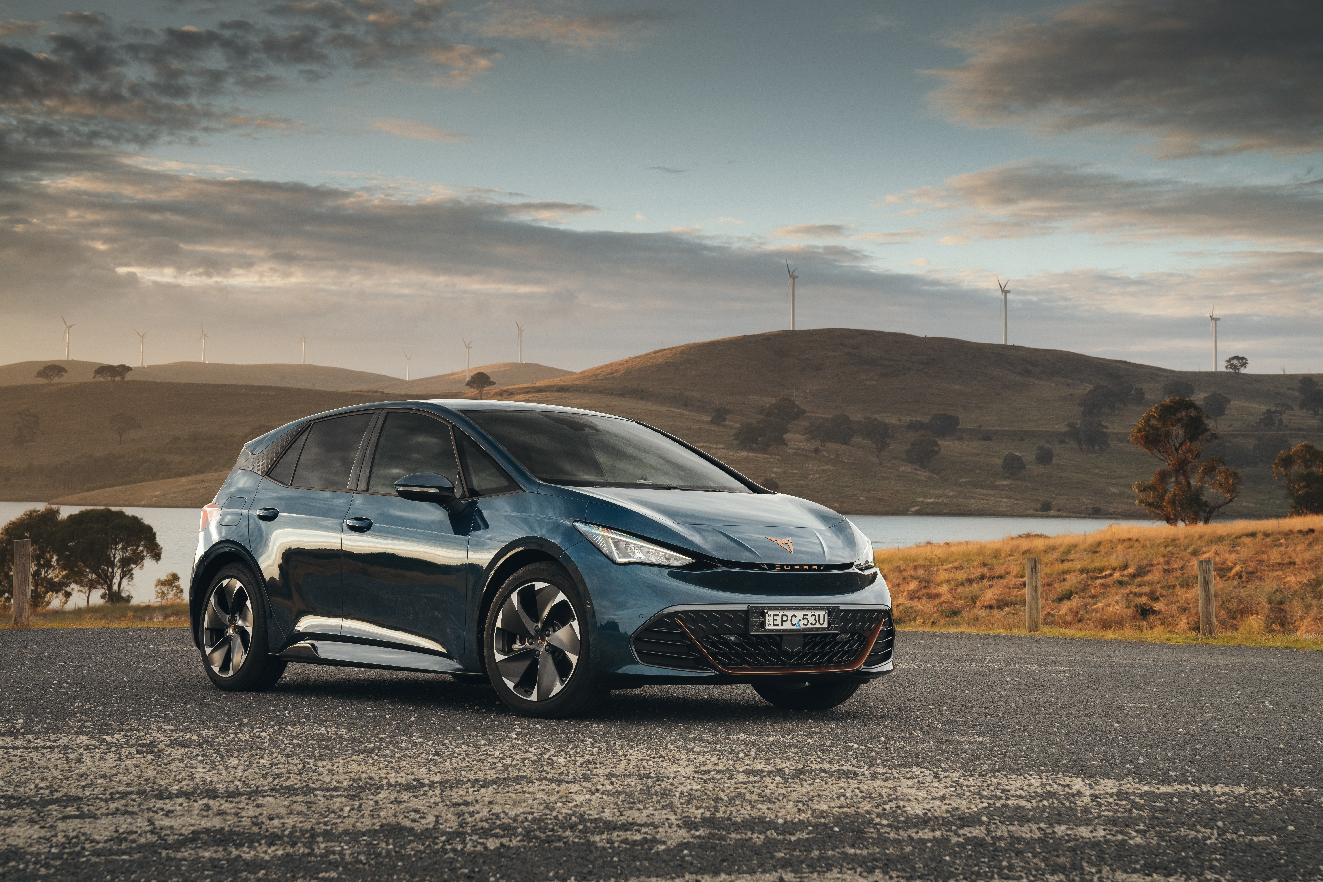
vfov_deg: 21.2
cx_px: 662
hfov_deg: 31.4
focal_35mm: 64
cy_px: 441
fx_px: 2352
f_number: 7.1
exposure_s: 1/40
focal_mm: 64
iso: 100
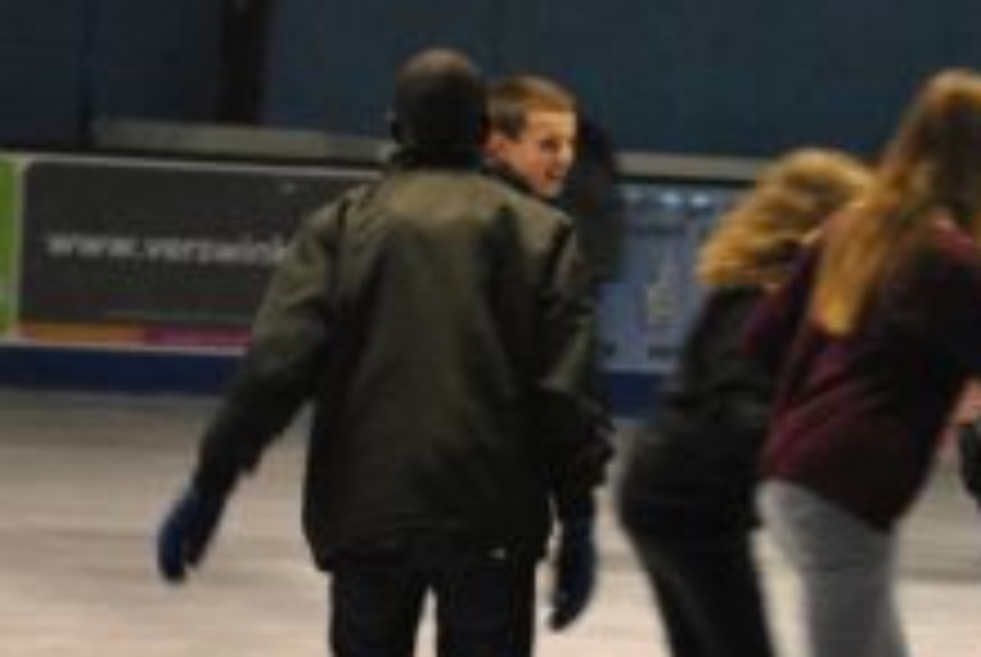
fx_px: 6616
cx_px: 612
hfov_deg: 8.5
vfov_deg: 5.7
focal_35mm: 242
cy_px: 454
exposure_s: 1/20
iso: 800
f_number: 5.6
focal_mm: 55
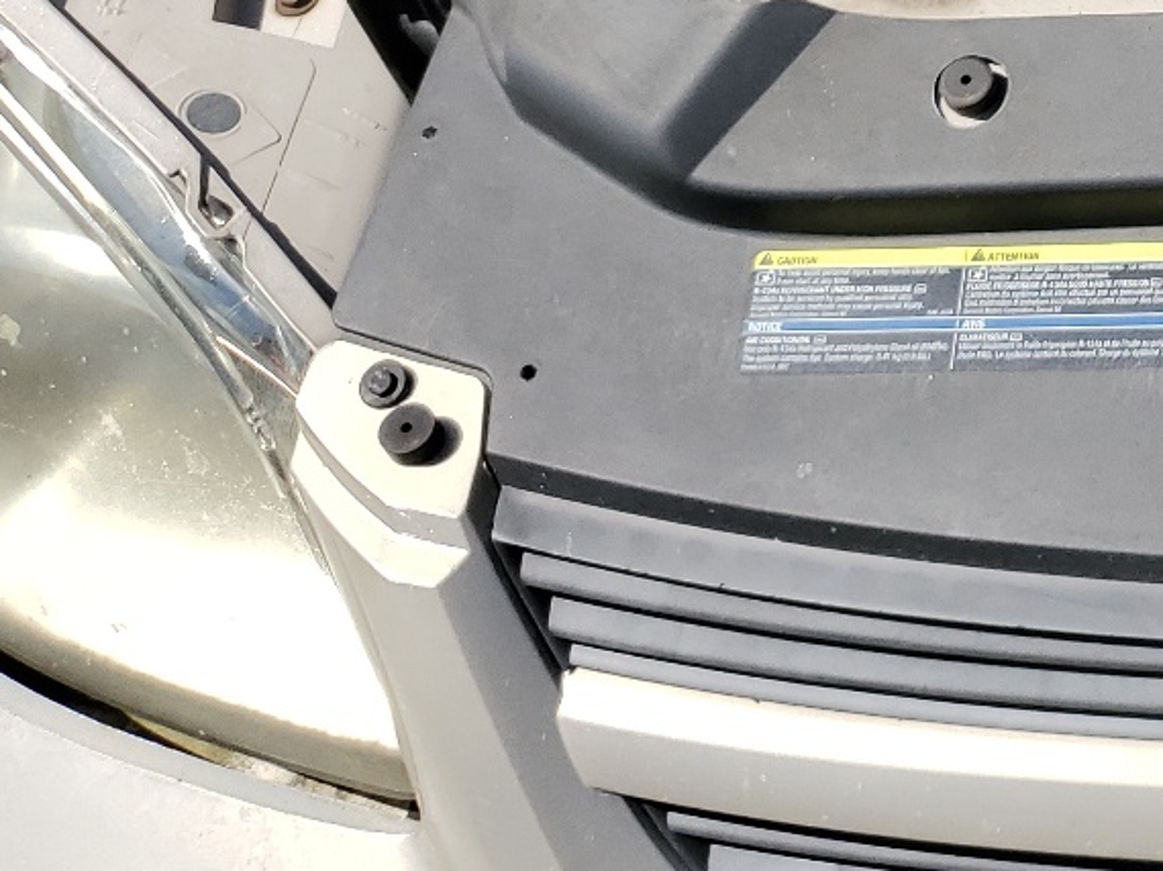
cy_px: -292
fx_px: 2452
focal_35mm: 73
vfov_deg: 18.6
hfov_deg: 23.4
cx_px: 1547
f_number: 1.5
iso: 50
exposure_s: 1/3333
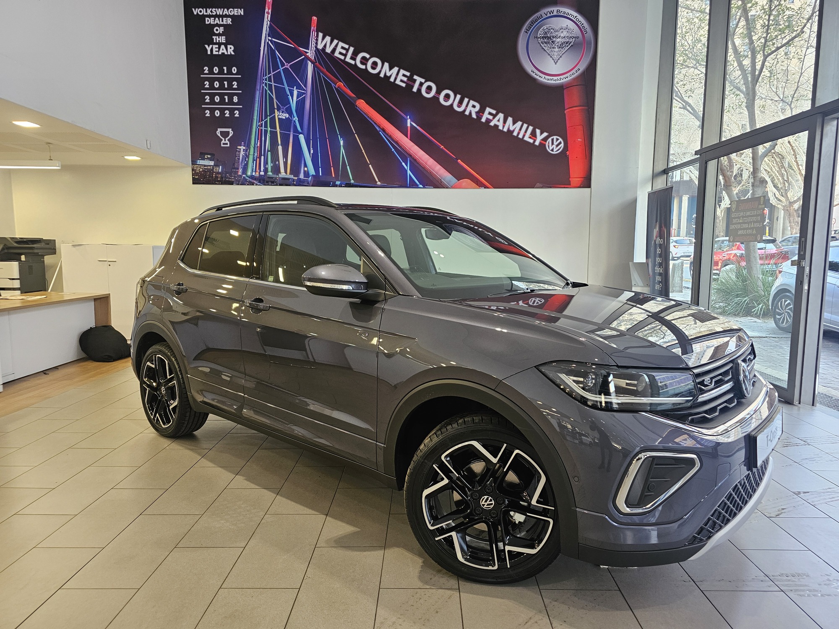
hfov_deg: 73.9
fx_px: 557
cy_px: 314
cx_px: 420
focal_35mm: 23
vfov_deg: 58.9
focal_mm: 6.3
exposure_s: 1/100
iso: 200
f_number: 1.7
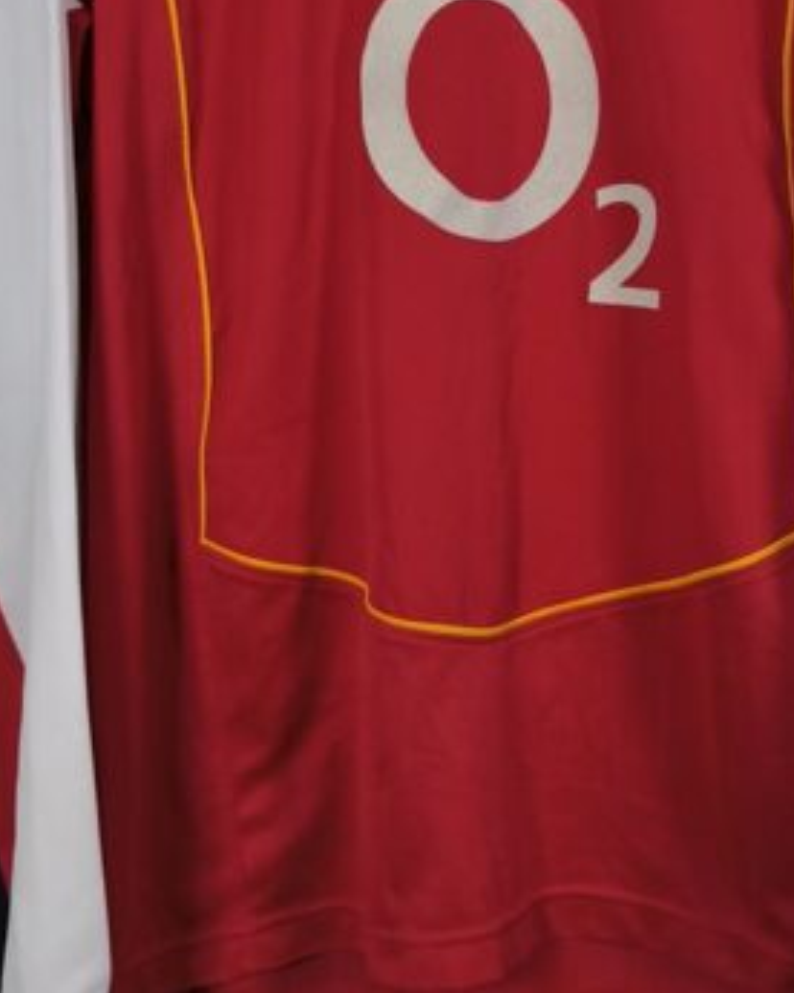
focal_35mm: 52
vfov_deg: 35.3
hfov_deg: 29.1
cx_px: 475
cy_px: 262
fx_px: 1527
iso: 400
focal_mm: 6.57
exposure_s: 1/125
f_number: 1.6
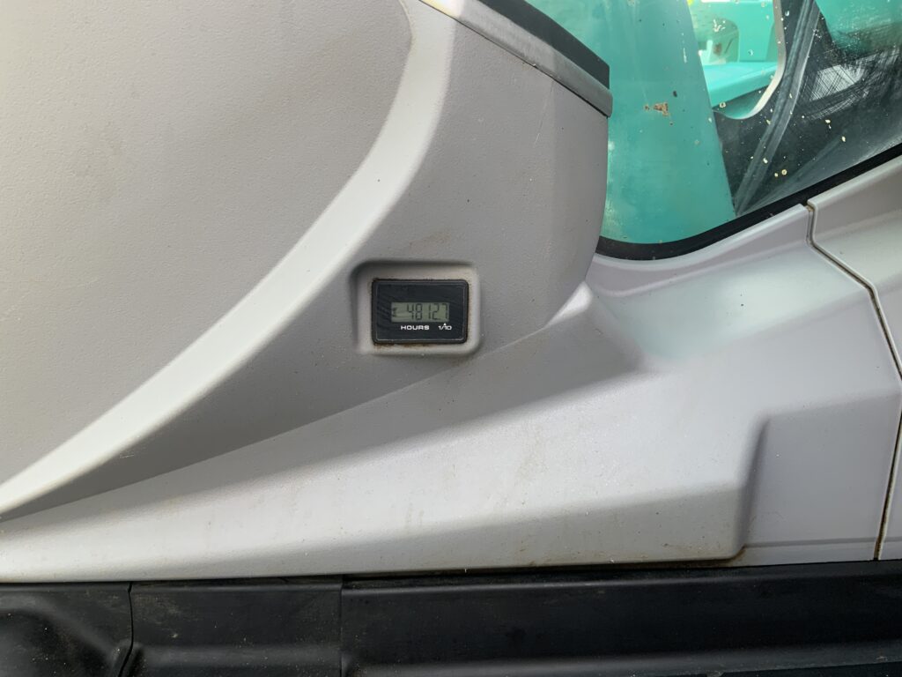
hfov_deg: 61.7
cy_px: 338
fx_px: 756
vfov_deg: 48.2
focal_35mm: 29
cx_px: 451
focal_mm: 3
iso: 25
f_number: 1.8
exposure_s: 1/122
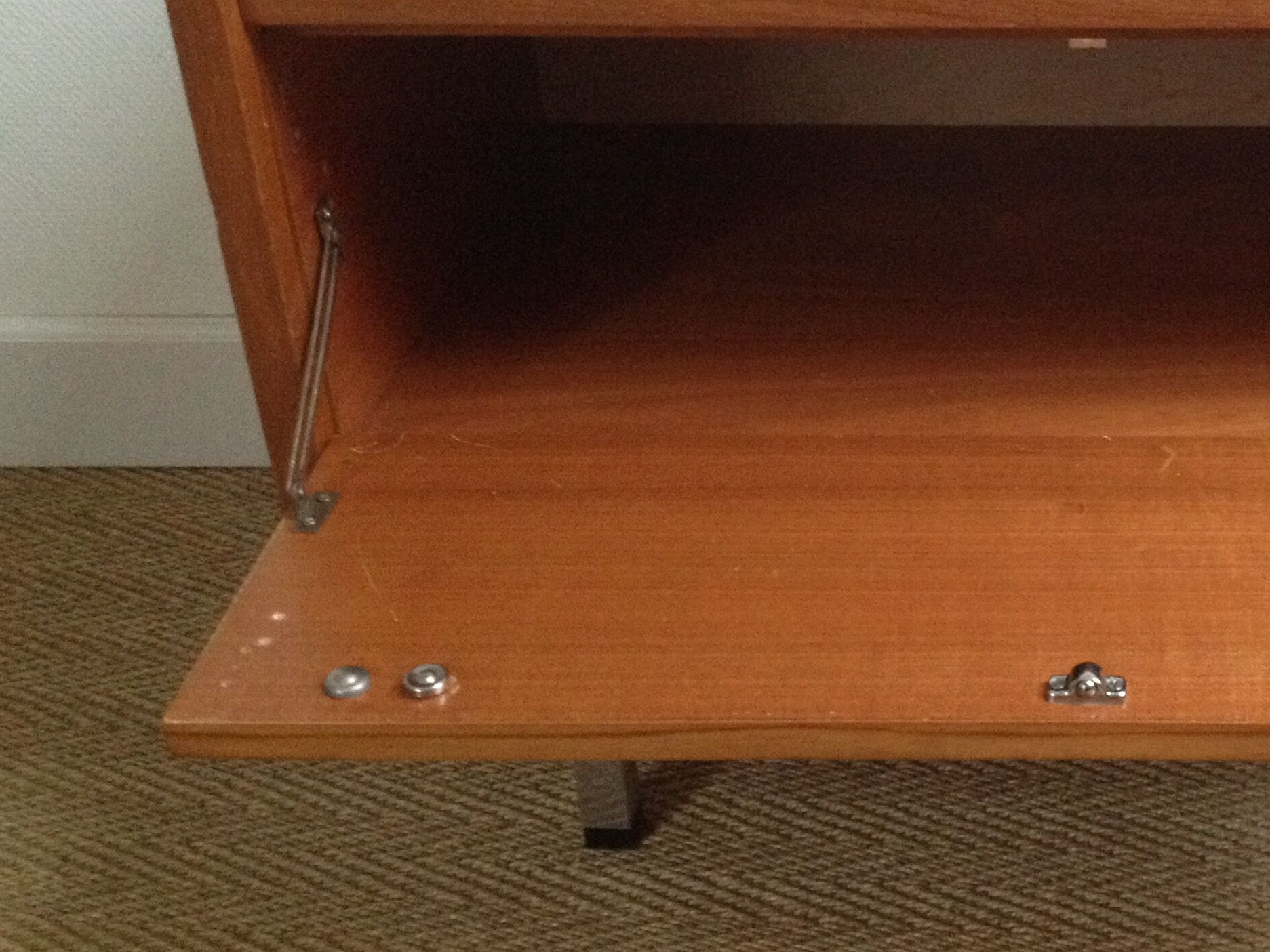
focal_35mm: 61
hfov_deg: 30.6
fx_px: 2238
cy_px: 360
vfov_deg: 24.0
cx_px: 1077
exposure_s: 1/15
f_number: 2.4
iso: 400
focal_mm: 4.28
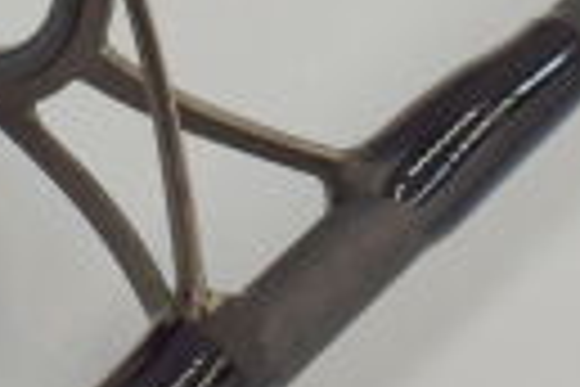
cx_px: 719
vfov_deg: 6.1
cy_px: -522
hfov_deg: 9.4
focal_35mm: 215
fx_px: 3464
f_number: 8
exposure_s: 1/250
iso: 220
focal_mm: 24
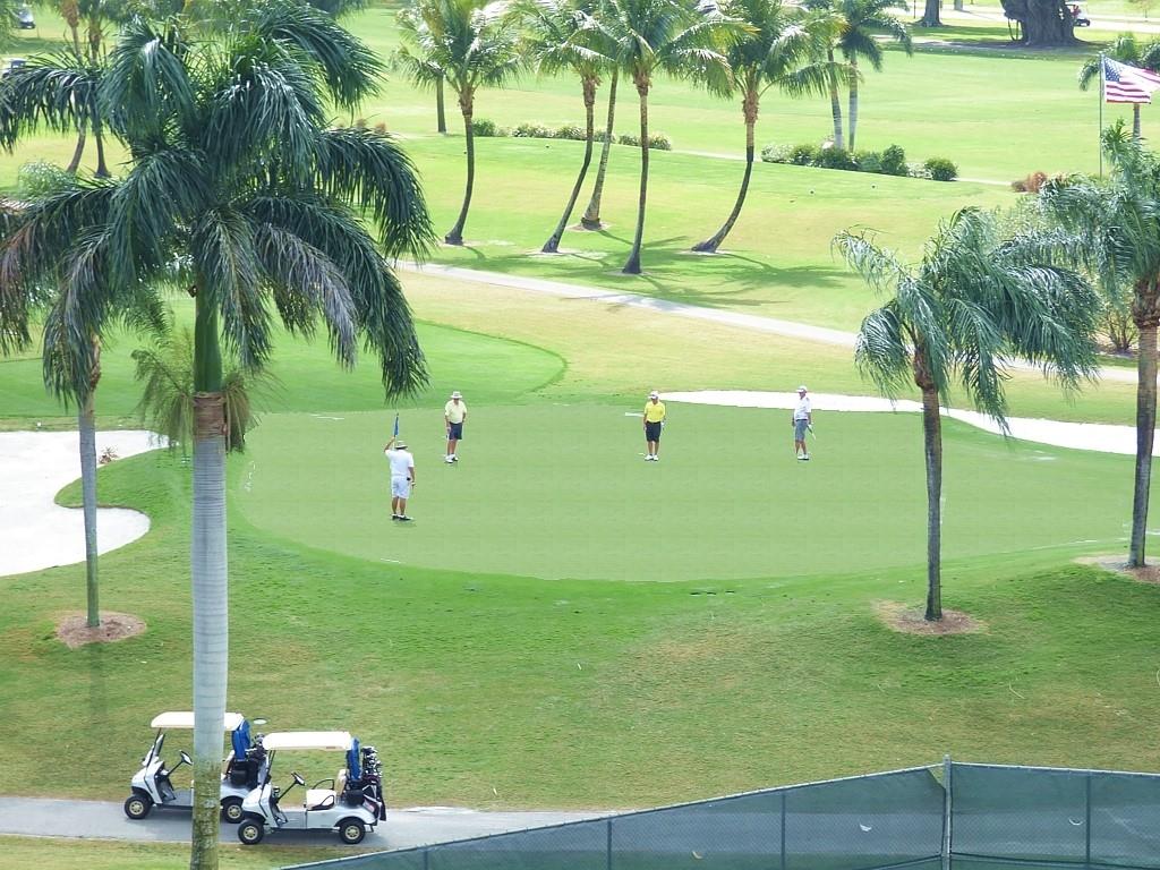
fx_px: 4088
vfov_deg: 12.1
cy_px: 435
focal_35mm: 122
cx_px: 580
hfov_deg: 16.1
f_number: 5
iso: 100
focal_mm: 20.04
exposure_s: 1/160
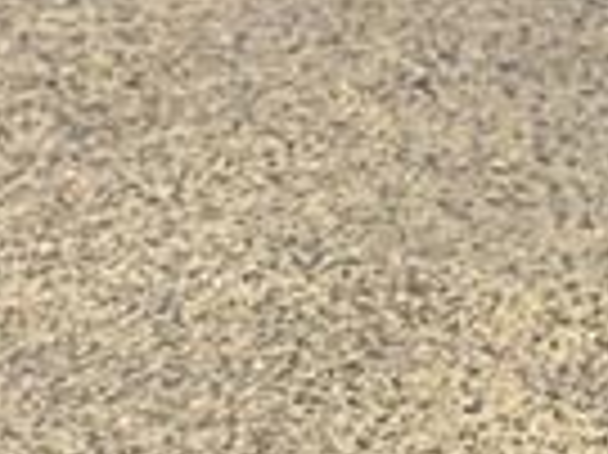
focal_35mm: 228
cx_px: 1338
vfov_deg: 6.5
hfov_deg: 8.2
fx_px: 4001
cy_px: -90
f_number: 1.78
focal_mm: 6.76
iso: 200
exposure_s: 1/60
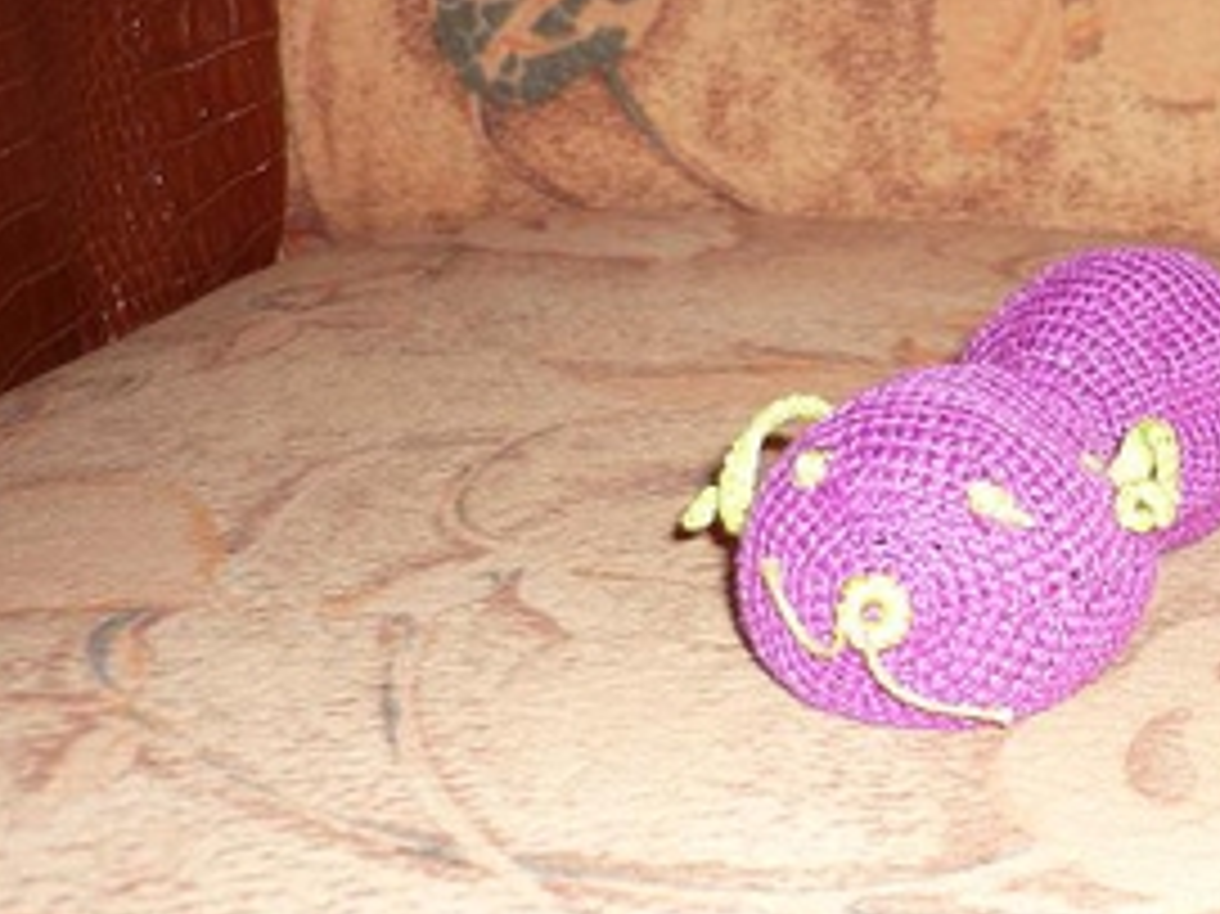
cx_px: 1188
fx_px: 2360
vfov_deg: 21.9
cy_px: 462
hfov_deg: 27.5
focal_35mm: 67
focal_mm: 5.5
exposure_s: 1/30
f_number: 2.8
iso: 100
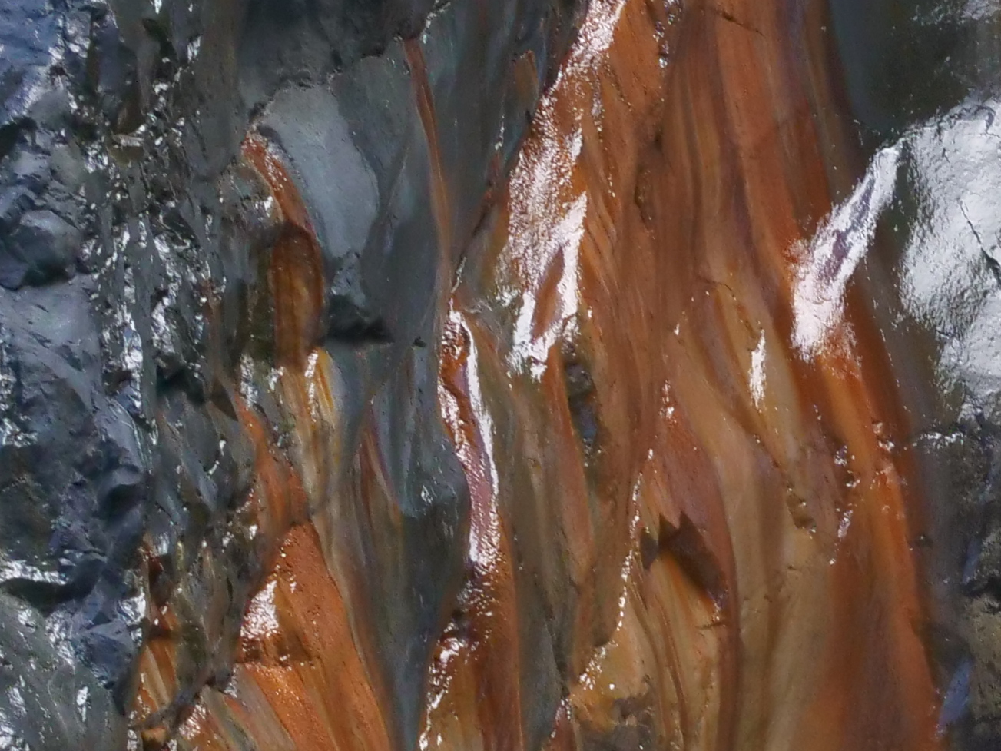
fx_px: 5291
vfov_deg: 8.1
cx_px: 1260
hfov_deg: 10.6
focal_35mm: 183
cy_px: 674
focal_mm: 23
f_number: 8
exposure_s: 1/320
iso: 1600
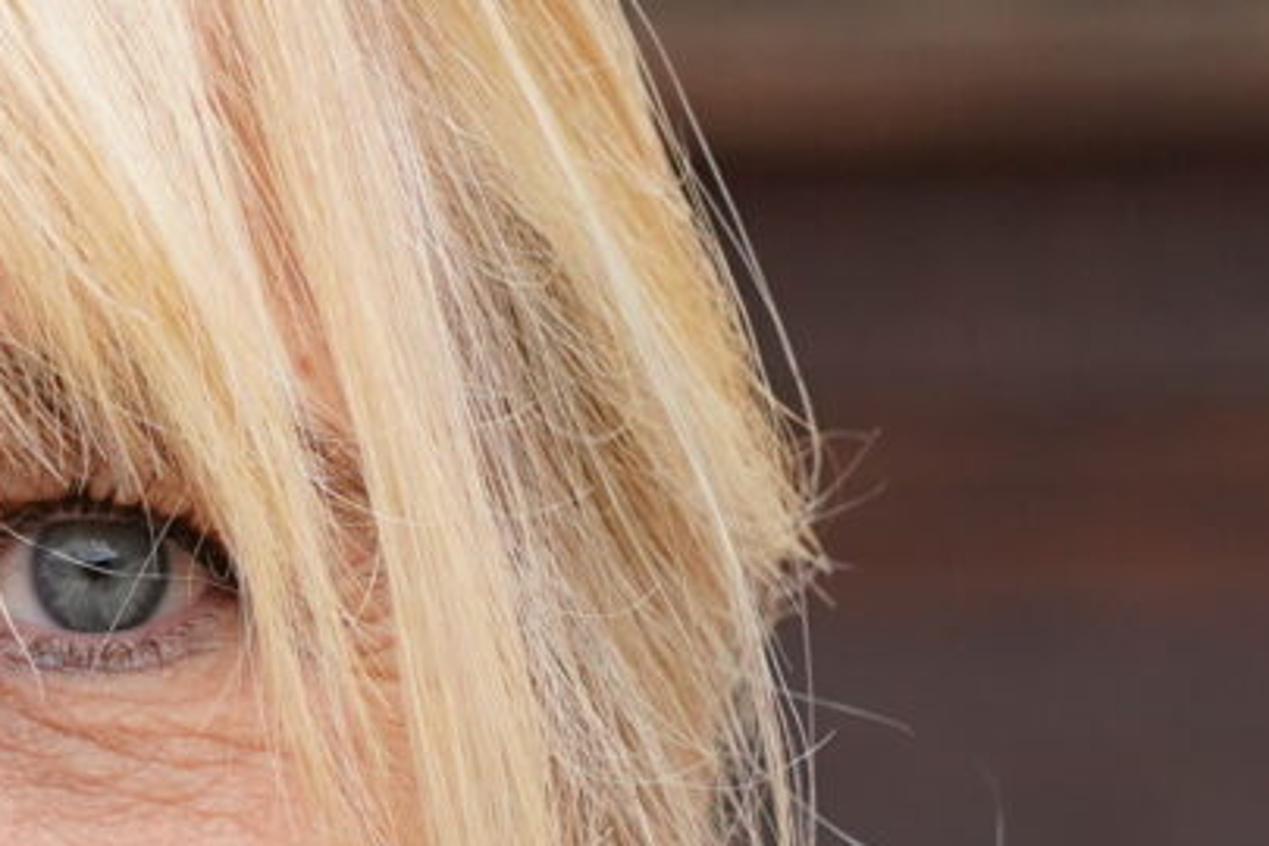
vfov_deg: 2.5
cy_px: 1321
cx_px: -288
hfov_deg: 3.8
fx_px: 19175
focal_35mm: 544
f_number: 5.6
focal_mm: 86
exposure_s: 1/800
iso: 1000
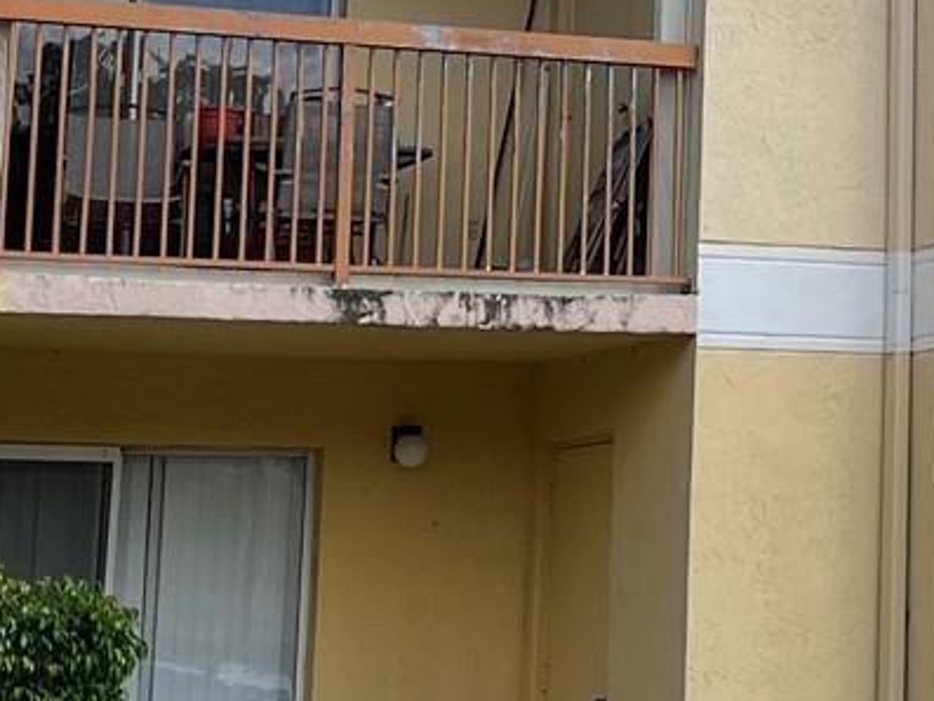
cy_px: -101
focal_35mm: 134
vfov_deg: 10.9
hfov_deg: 14.1
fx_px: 3617
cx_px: 1230
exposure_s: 1/3311
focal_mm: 5.1
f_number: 1.6
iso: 50
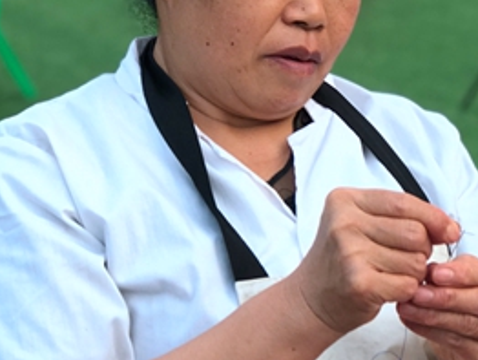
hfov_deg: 14.0
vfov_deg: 10.7
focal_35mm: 139
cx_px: 482
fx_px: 1921
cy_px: 205
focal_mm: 6.6
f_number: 2.8
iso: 20
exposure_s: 1/119
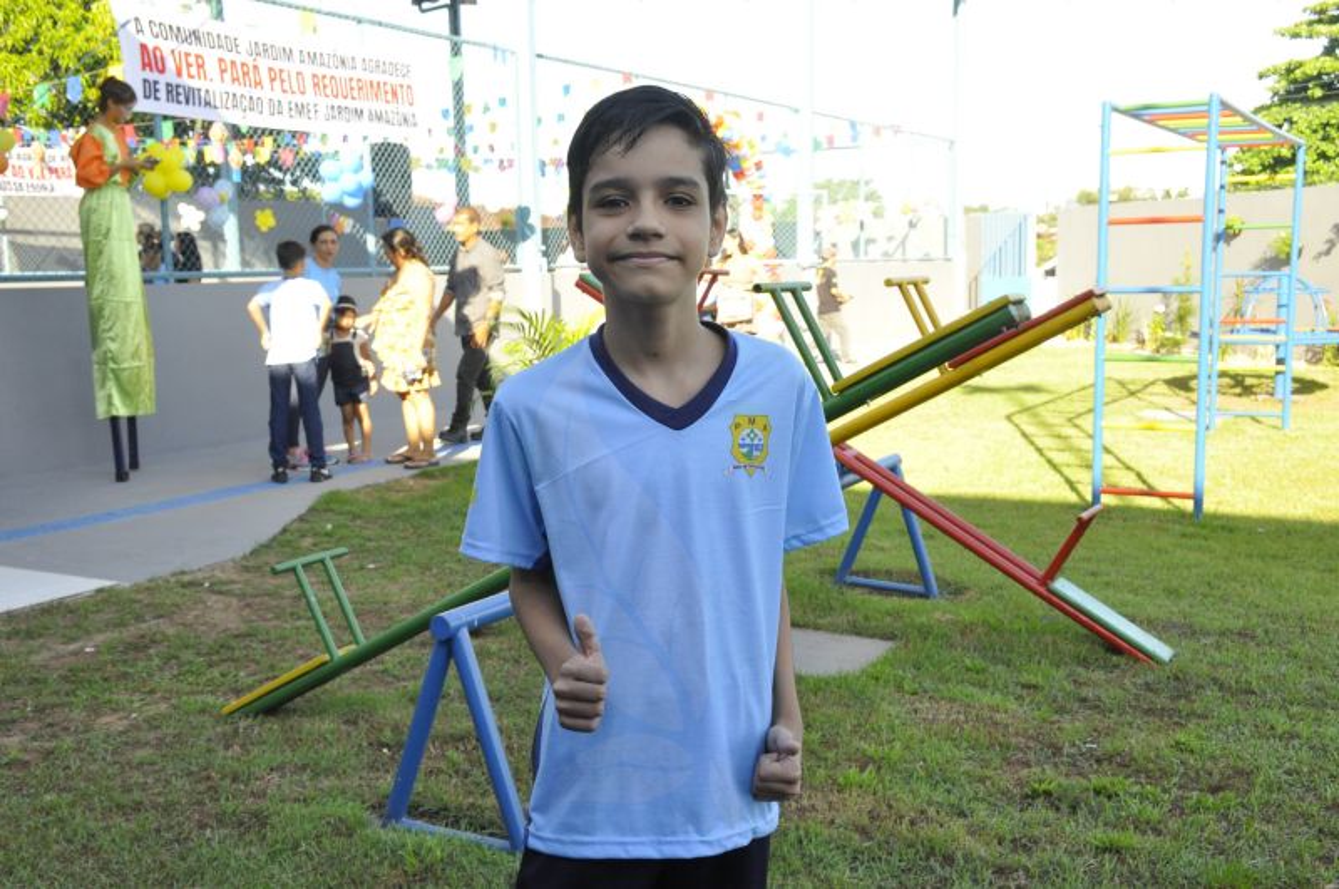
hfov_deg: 49.6
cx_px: 670
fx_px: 1449
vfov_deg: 34.1
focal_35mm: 39
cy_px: 444
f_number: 10
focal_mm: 26
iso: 1250
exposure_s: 1/400
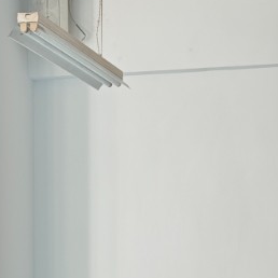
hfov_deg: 13.8
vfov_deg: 13.0
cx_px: 78
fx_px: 1145
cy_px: 441
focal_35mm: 126
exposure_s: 1/179
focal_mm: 6.55
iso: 50
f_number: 1.62
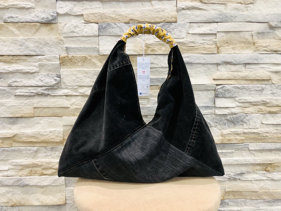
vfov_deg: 49.7
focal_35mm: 28
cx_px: 140
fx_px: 227
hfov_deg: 63.4
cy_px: 106
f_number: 1.8
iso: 40
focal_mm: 3.99
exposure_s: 1/17
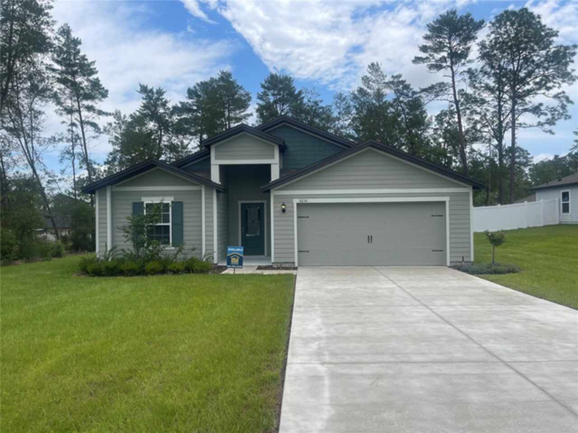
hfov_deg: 69.4
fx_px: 417
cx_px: 289
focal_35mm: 25
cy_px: 216
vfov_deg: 54.9
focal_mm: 5.1
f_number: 1.6
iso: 32
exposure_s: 1/3663
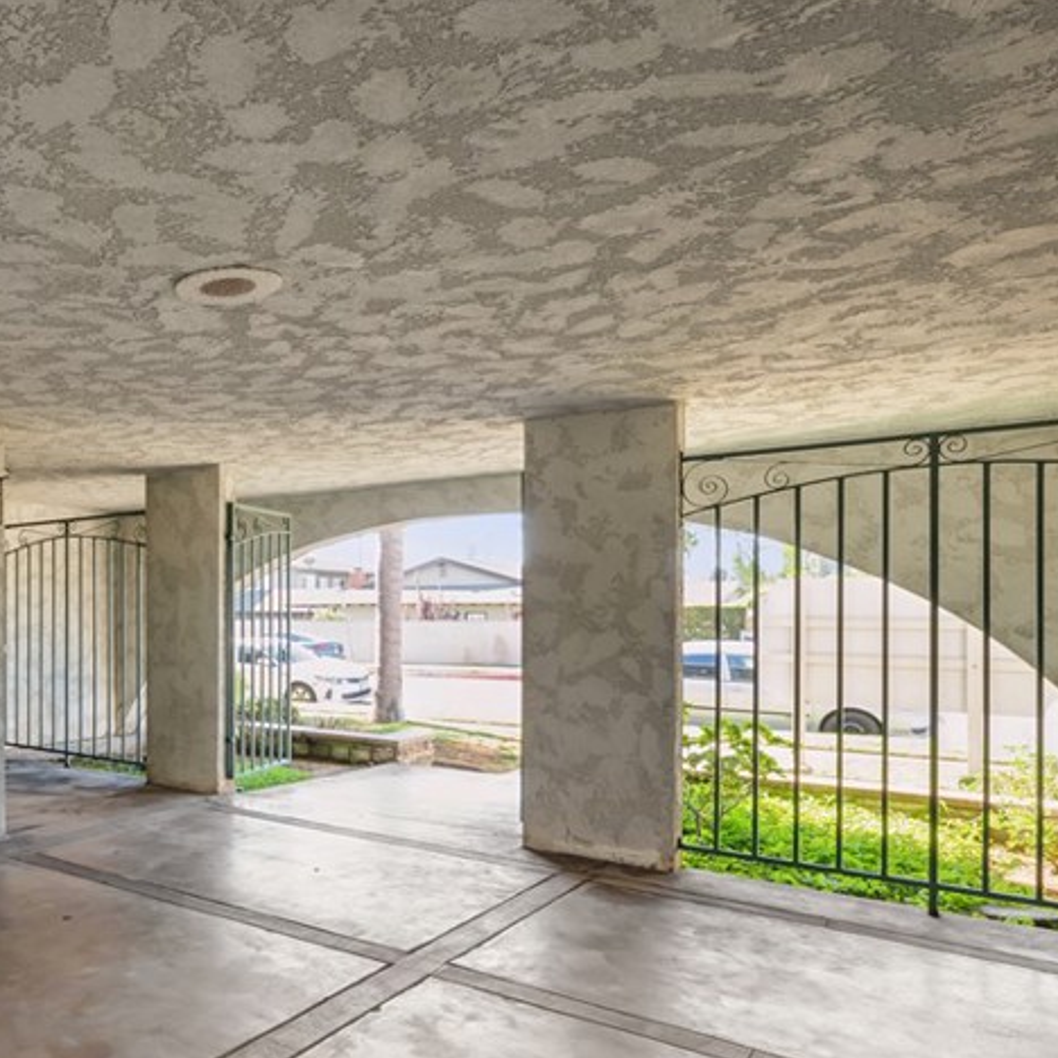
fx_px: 899
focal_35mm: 26
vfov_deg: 60.4
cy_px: 636
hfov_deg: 52.5
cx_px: 81
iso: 100
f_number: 14
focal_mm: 14
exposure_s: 1/4
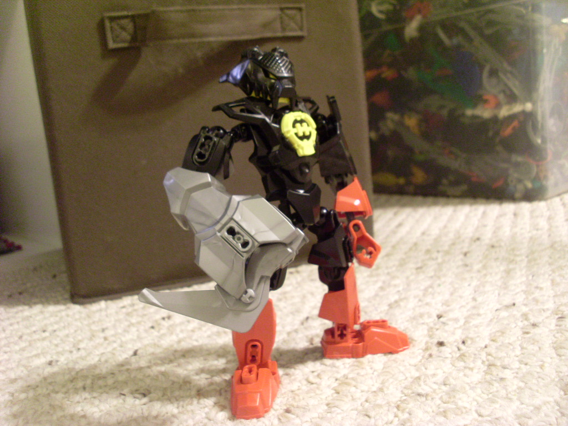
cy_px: 213
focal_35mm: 38
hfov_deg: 49.0
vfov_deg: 37.7
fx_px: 624
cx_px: 284
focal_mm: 6.3
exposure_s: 1/4
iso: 200
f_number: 3
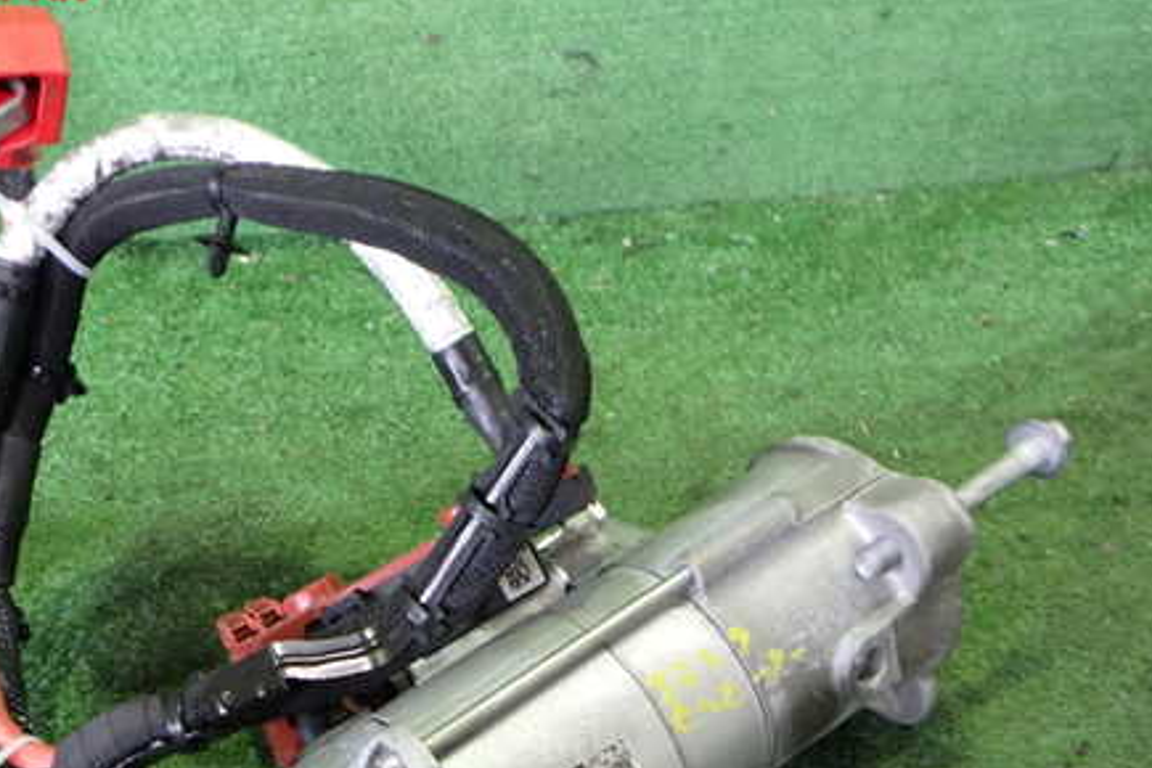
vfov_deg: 30.8
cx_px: 400
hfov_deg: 44.9
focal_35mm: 43
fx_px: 1376
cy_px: 546
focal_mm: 5.4
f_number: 2.3
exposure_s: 1/50
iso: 800
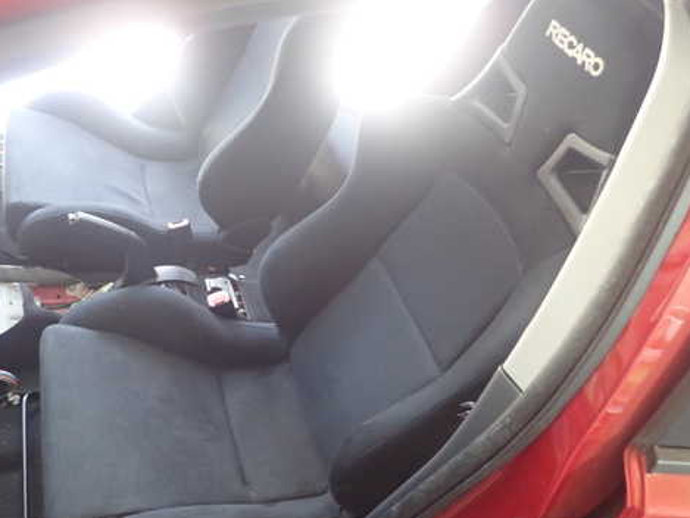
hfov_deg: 56.2
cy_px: 294
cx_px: 263
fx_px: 638
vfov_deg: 44.1
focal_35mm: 32
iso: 400
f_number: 2
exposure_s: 1/30
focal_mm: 4.5
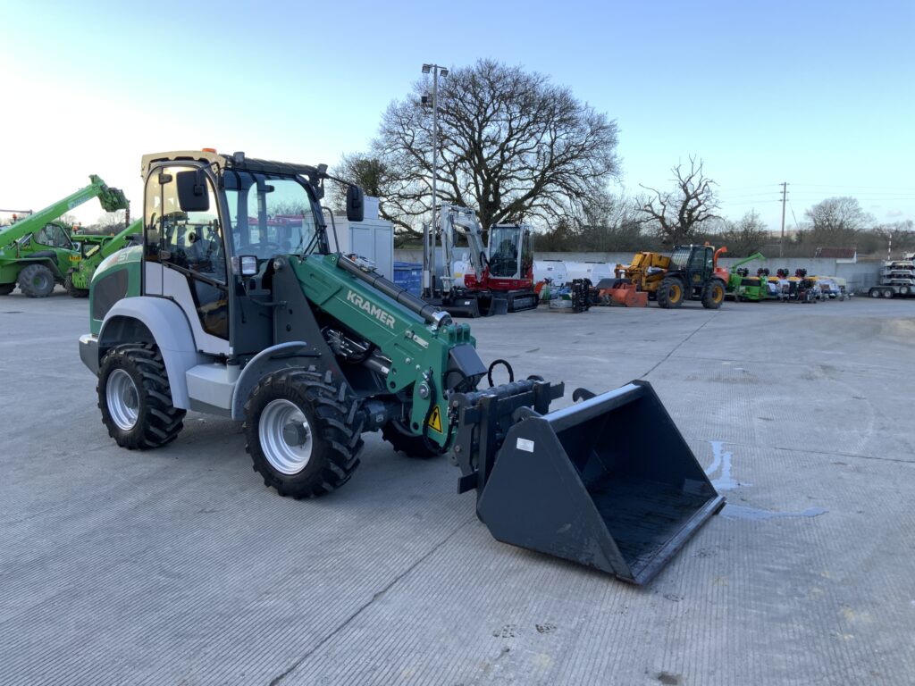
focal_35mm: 29
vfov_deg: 48.2
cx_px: 458
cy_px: 343
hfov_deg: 61.7
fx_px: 767
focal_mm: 3
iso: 20
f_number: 1.8
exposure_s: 1/122
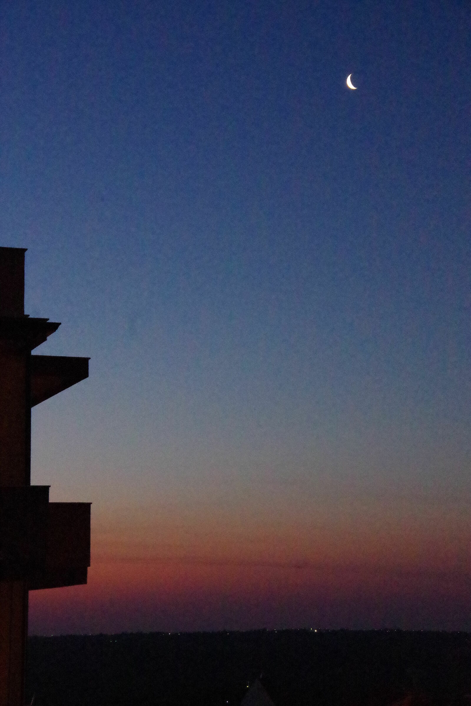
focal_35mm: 79
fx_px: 1550
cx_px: 236
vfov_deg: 25.7
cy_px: 353
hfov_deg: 17.3
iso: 25600
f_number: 8
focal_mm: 53
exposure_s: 1/160
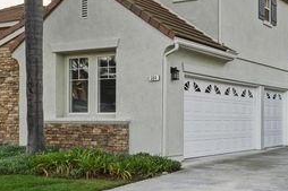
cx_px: 226
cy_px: 91
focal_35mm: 57
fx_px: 460
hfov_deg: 33.9
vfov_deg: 23.5
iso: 500
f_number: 9
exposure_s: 1/1000
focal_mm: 19.5
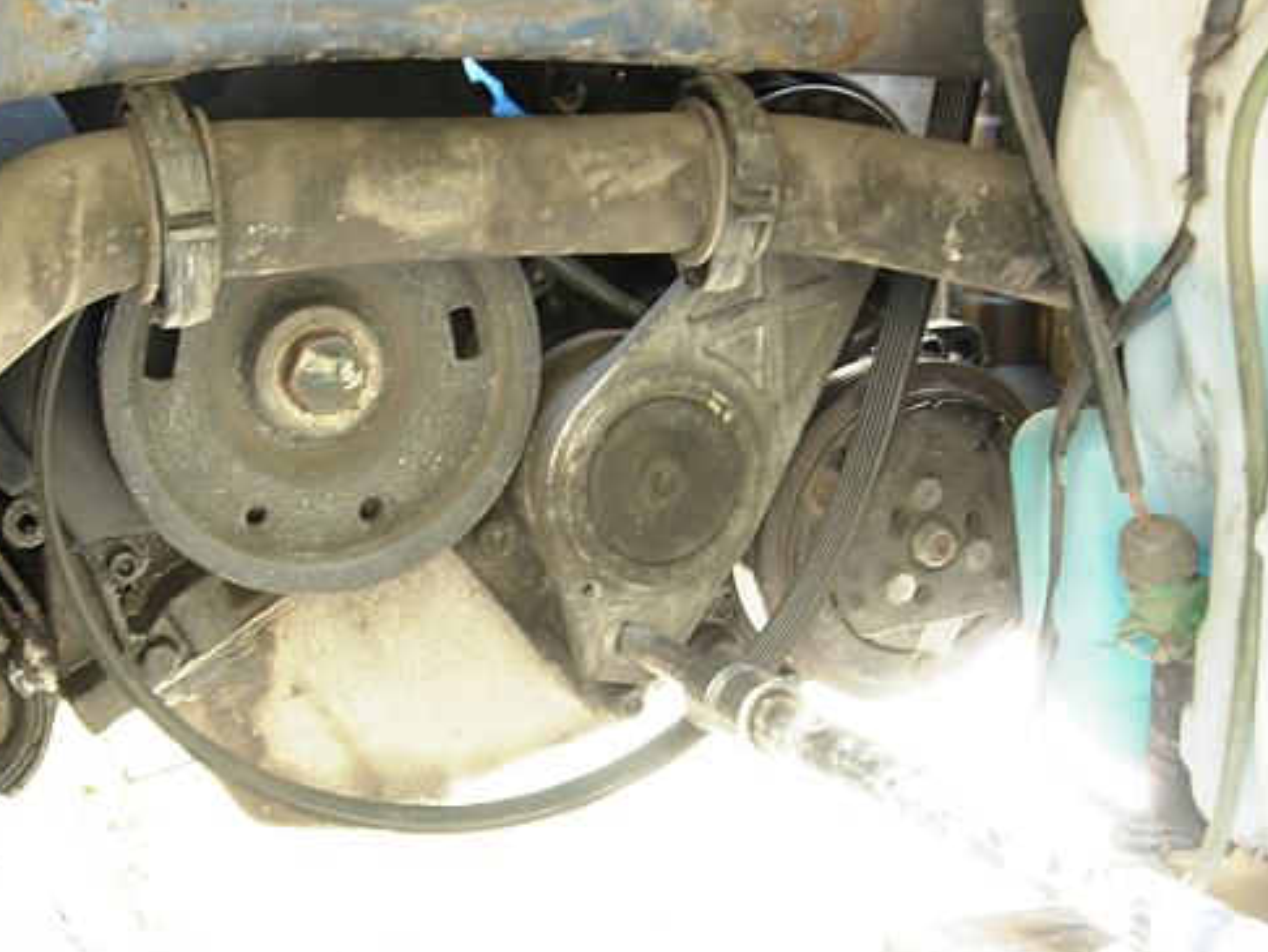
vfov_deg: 29.1
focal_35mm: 50
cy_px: 535
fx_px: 1832
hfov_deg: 38.1
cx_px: 545
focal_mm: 7.8
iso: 64
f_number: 2.8
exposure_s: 1/4.2
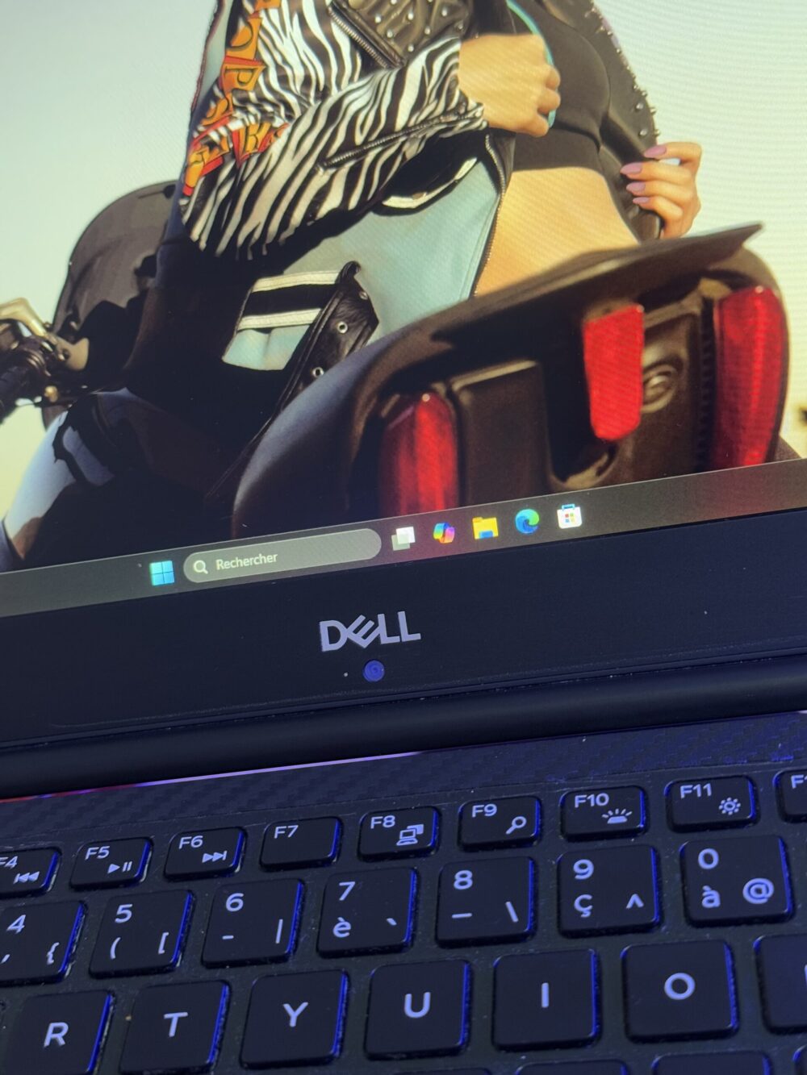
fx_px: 1492
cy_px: 538
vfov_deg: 39.7
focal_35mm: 48
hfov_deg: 30.3
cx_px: 404
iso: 320
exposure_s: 1/40
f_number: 1.78
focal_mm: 6.76
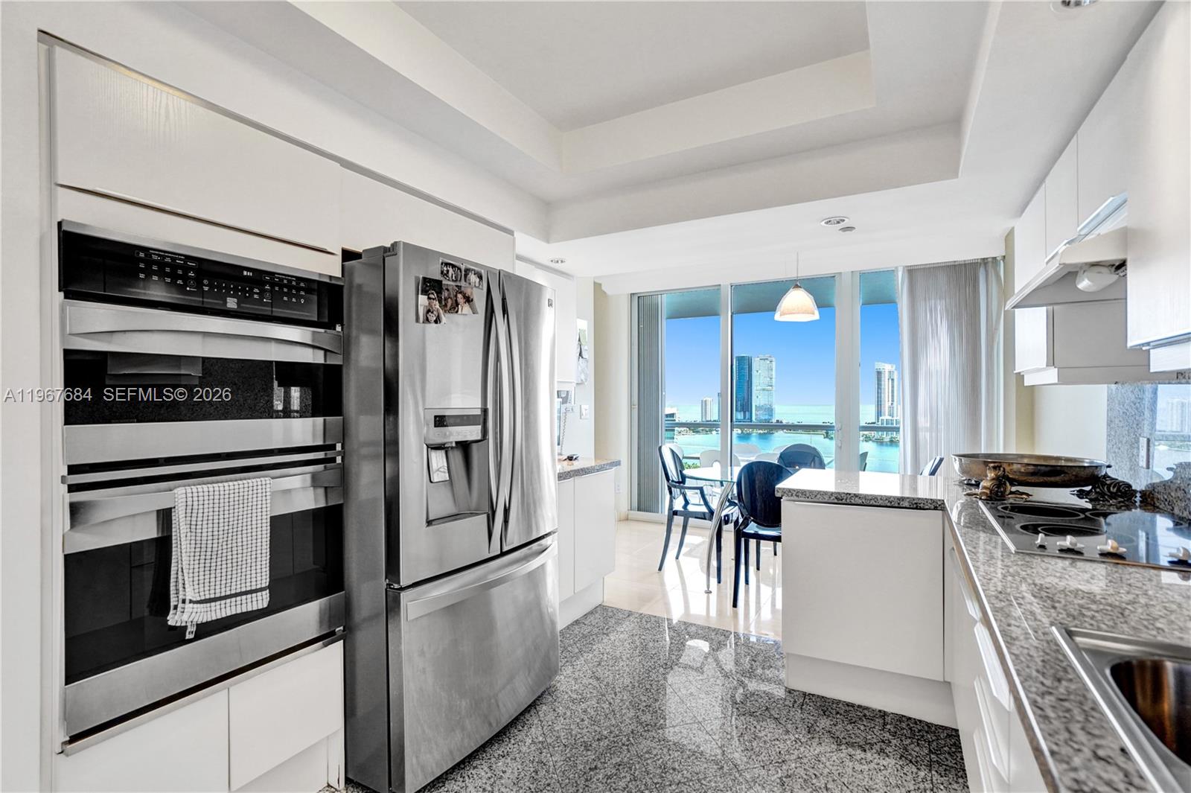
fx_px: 529
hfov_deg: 96.8
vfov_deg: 73.7
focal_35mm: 16
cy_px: 396
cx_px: 596
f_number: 5
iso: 1250
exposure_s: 1/200
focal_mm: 16
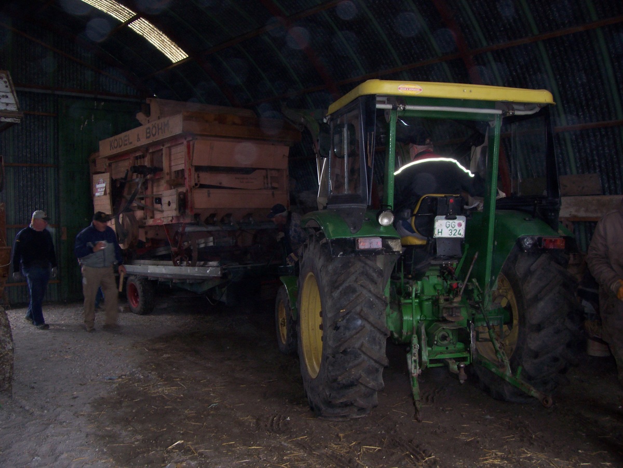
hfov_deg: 54.0
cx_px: 312
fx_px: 612
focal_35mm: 34
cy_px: 234
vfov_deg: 41.8
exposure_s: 1/32
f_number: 2.7
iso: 80
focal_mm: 5.6
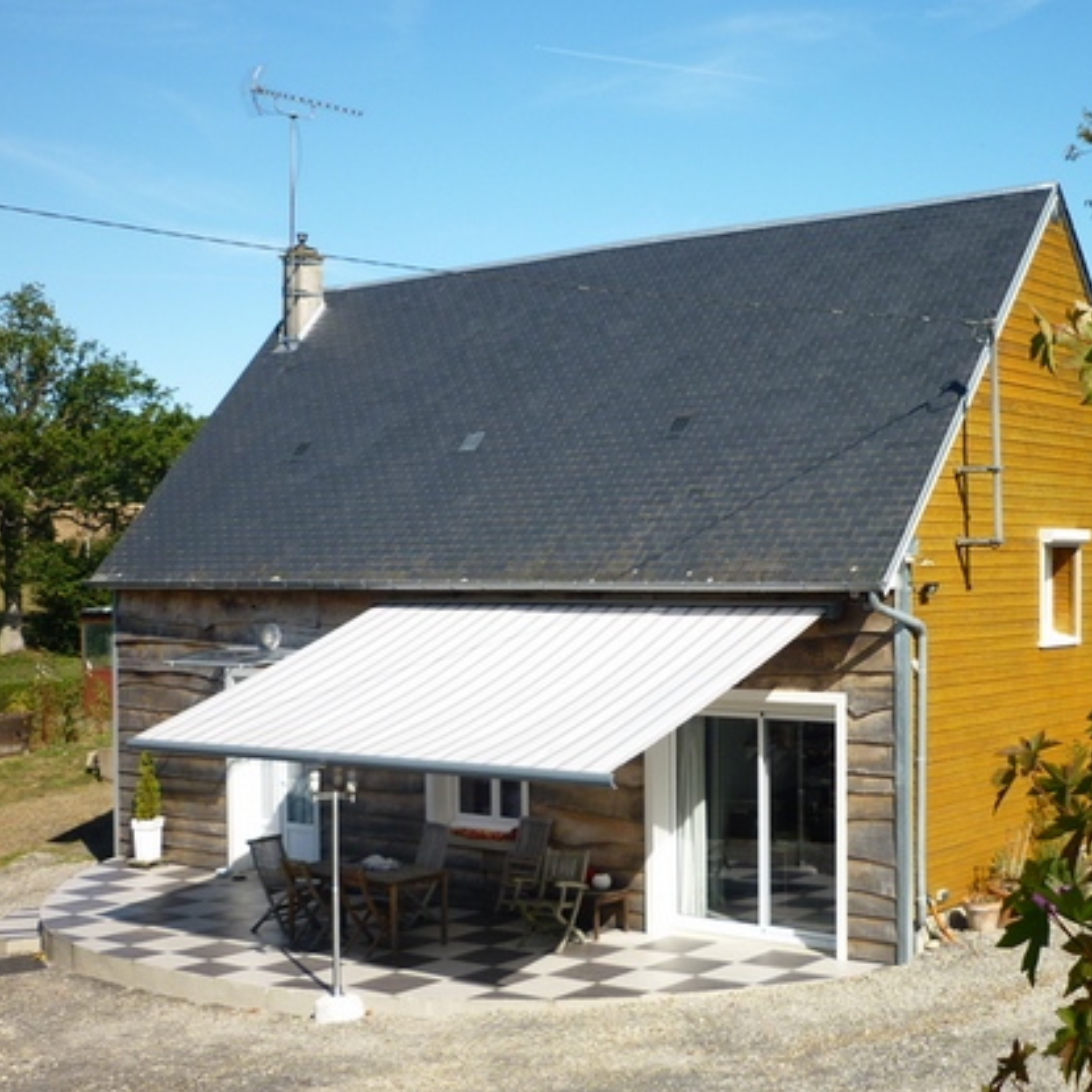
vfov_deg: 37.5
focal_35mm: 45
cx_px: 774
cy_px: 587
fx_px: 1606
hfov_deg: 36.9
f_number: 8
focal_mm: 5.5
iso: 80
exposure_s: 1/160
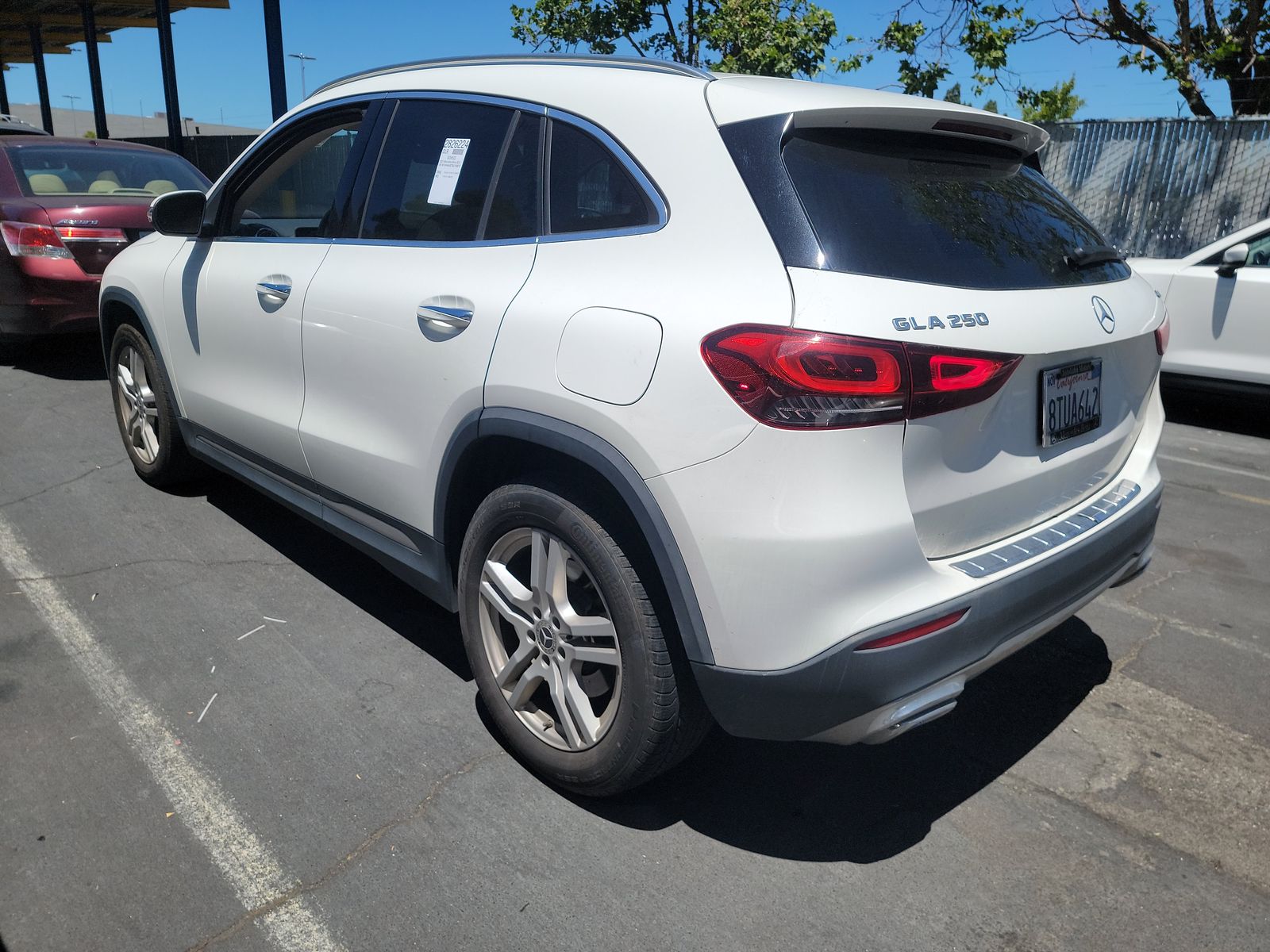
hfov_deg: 71.6
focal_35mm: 24
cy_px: 476
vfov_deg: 56.8
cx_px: 635
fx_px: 881
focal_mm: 6.7
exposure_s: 1/1335
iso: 50
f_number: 1.8
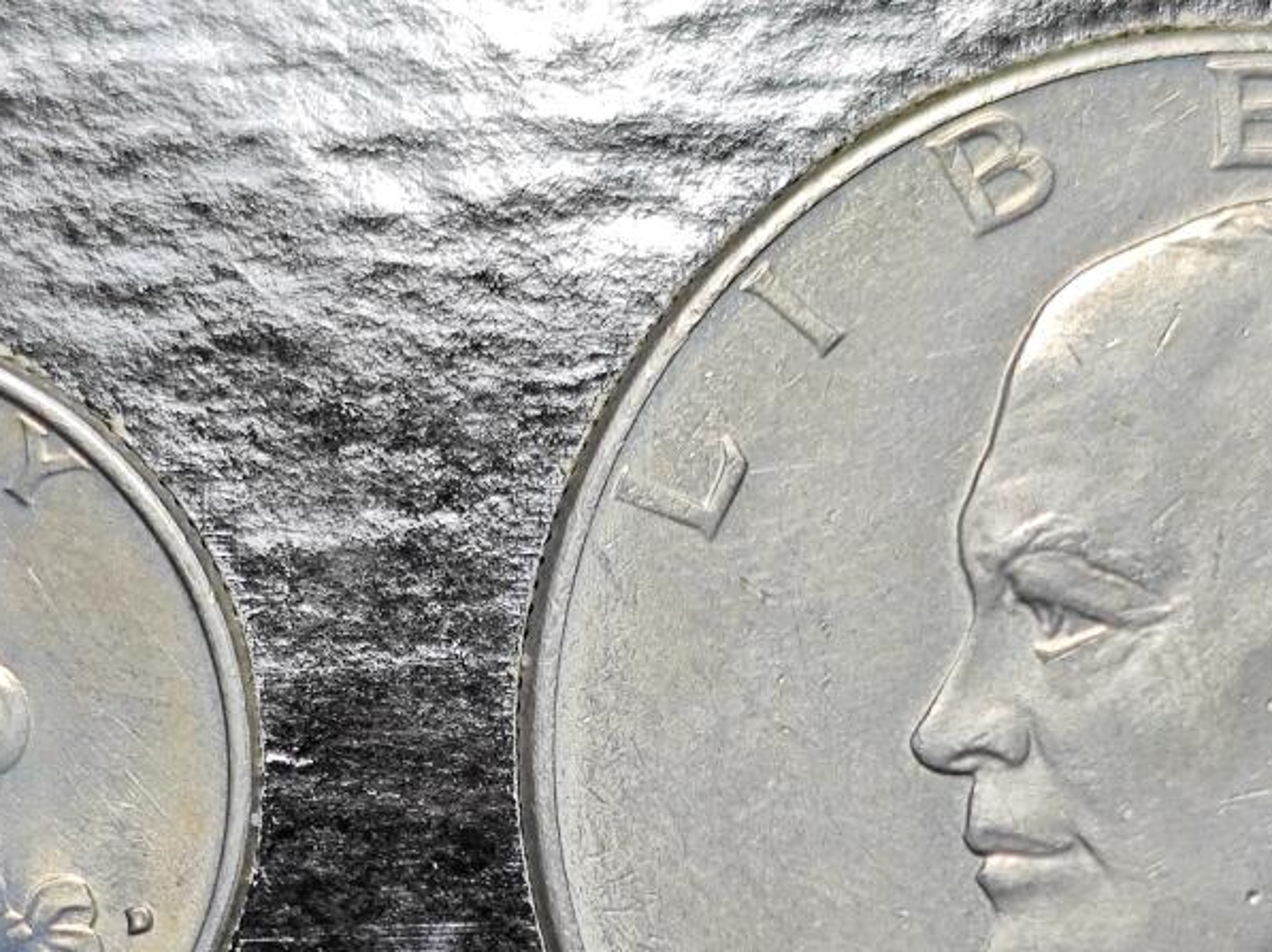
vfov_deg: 12.8
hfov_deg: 17.1
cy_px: 809
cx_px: 663
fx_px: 4223
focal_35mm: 115
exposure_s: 1/76.5
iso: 80
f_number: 1.6
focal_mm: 5.84
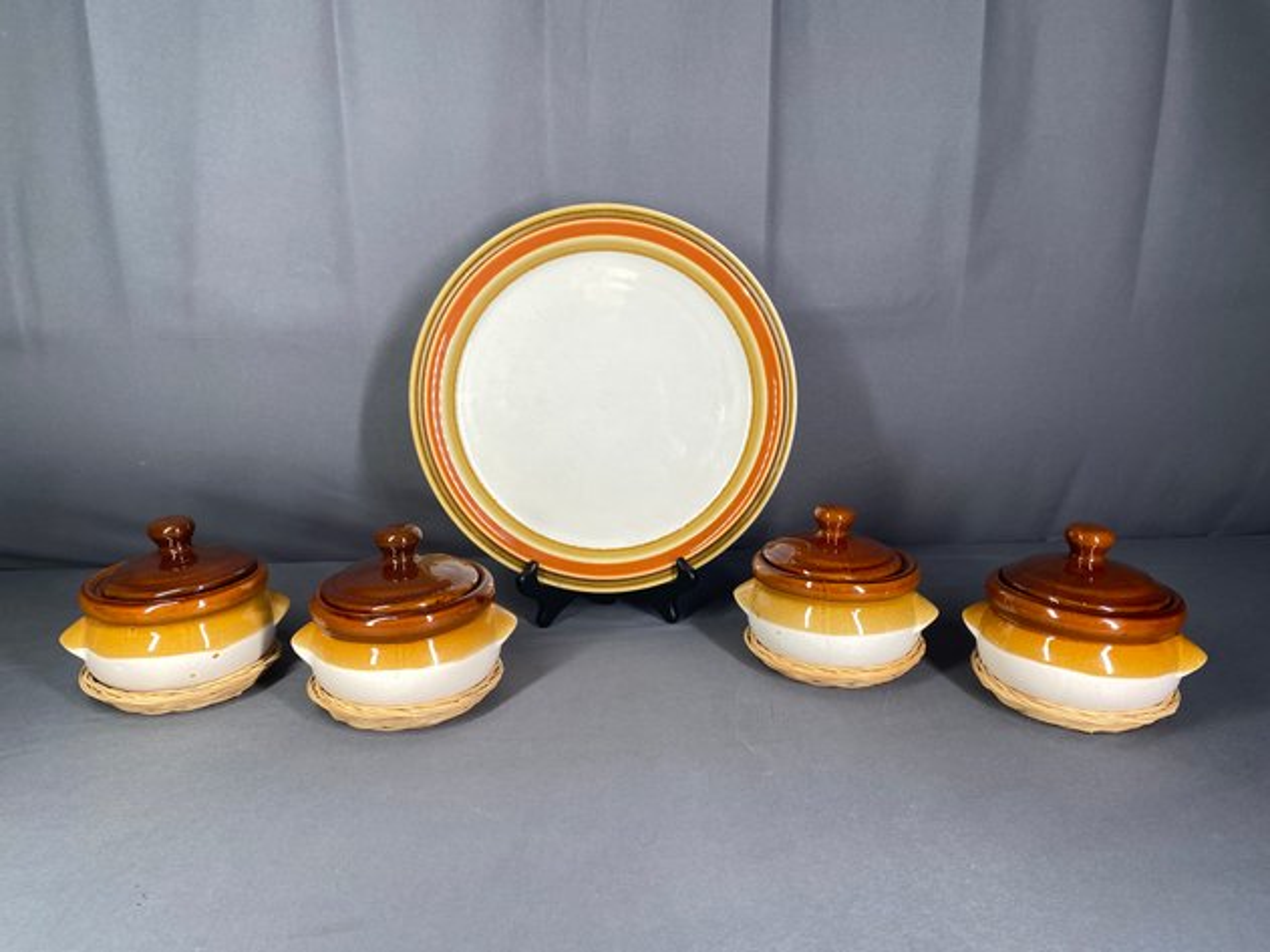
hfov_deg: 67.3
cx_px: 635
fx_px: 954
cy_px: 476
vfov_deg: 53.0
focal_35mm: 26
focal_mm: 4.25
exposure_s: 1/120
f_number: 1.8
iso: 64
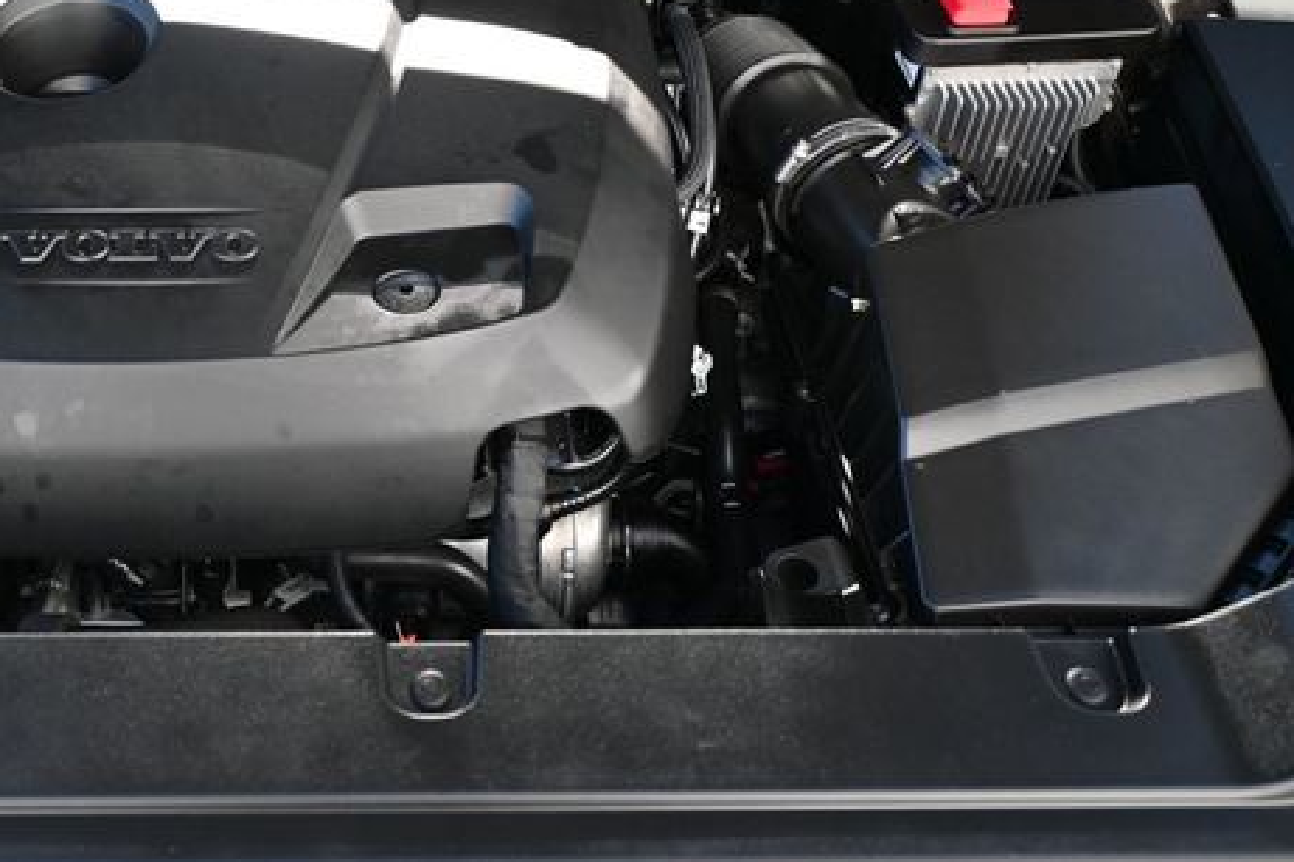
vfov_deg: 30.5
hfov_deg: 43.9
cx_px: 399
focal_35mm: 44
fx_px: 1570
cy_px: 289
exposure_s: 1/200
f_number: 4
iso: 400
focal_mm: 21
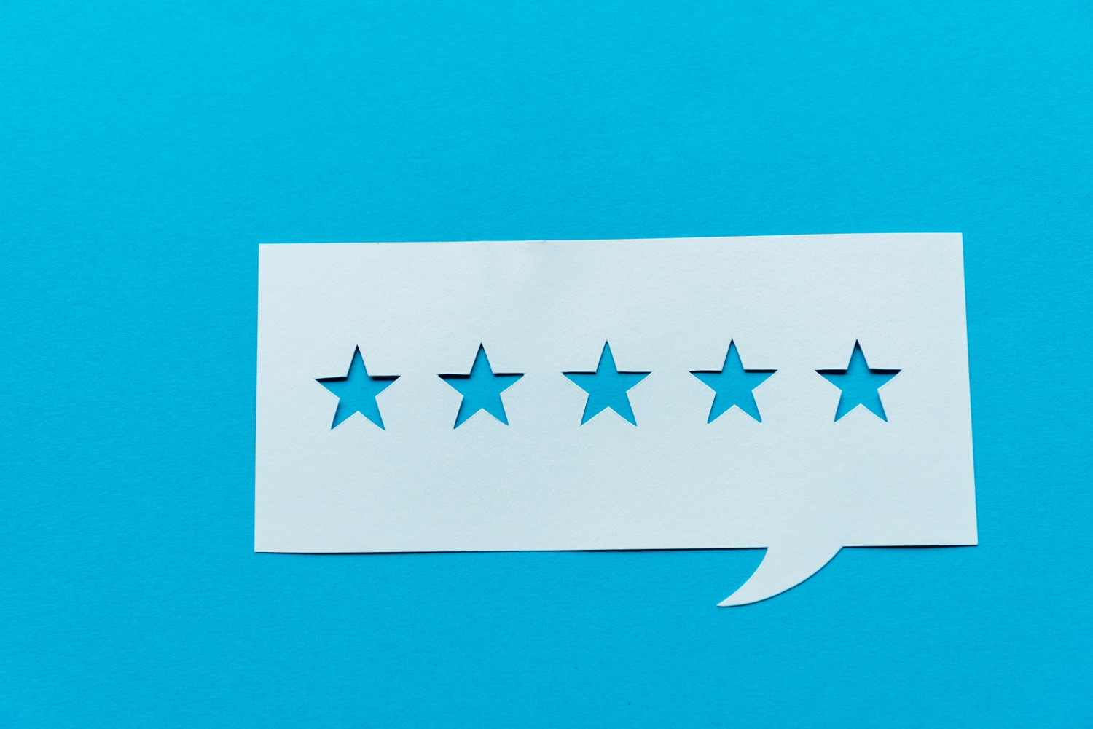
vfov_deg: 23.4
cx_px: 546
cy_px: 364
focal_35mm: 58
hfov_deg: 34.5
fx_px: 1761
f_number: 3.5
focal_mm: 58
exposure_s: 1/160
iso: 500
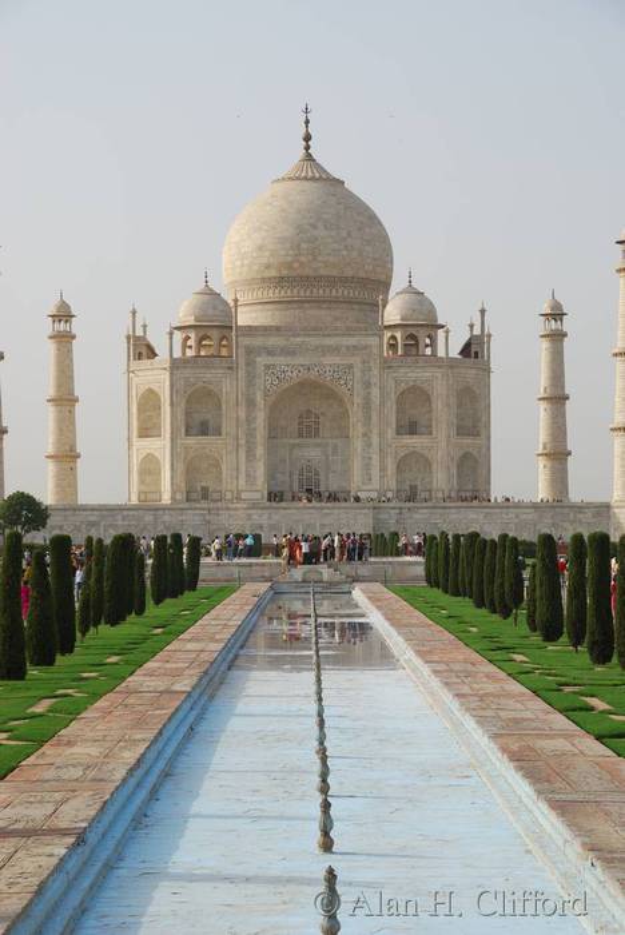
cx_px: 312
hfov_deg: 17.5
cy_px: 468
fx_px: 2027
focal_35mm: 78
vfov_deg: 26.0
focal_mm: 52
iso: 100
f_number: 7.1
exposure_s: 1/250
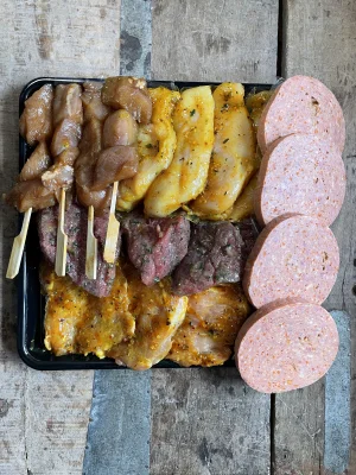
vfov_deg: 67.3
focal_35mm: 26
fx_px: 357
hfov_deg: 53.1
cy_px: 238
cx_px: 178
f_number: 1.6
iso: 100
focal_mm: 4.2
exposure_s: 1/50
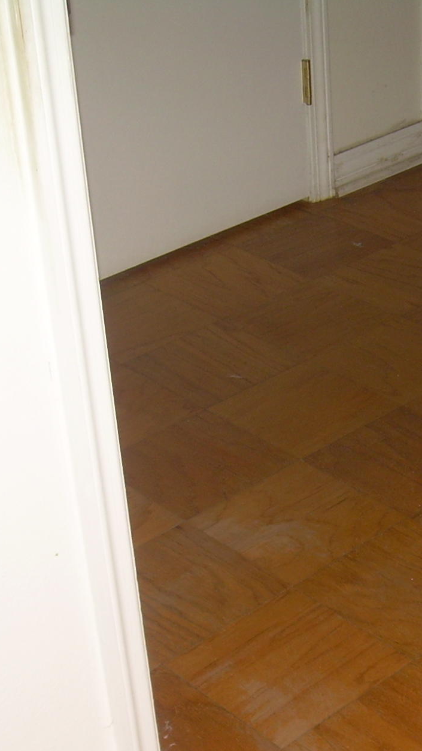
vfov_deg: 28.0
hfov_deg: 15.9
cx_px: 356
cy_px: 508
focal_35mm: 75
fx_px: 1493
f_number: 2.8
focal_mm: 6.3
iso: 50
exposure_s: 1/60
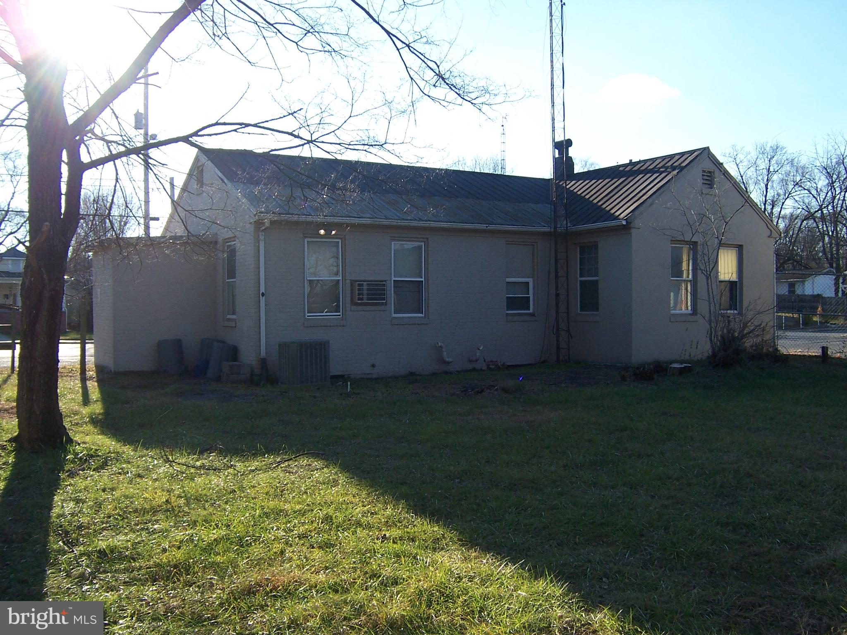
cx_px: 424
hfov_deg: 55.4
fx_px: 807
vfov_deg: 42.9
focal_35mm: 33
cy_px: 318
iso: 80
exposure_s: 1/350
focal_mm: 5.5
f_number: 3.4
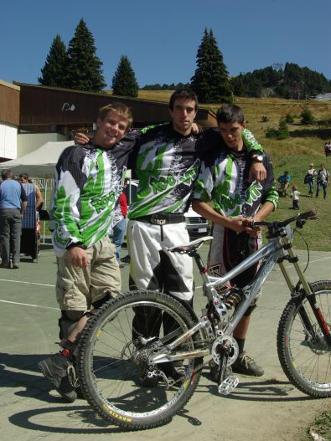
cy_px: 198
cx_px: 166
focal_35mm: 46
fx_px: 587
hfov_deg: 31.5
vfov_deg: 41.2
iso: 100
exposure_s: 1/350
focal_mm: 28
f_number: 6.7
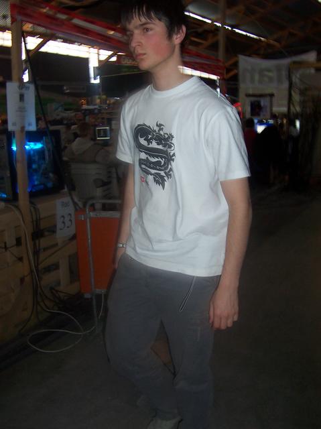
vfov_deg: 52.7
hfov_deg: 40.6
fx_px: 433
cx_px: 160
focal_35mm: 35
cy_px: 214
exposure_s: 1/30
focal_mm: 5.6
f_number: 2.8
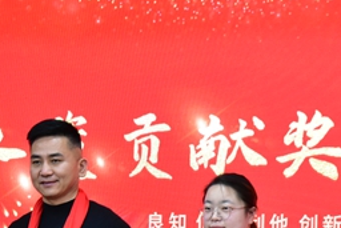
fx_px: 2218
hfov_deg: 8.7
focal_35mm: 234
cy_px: 212
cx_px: 12
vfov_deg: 5.9
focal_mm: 100
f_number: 6.3
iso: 5000
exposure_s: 1/100
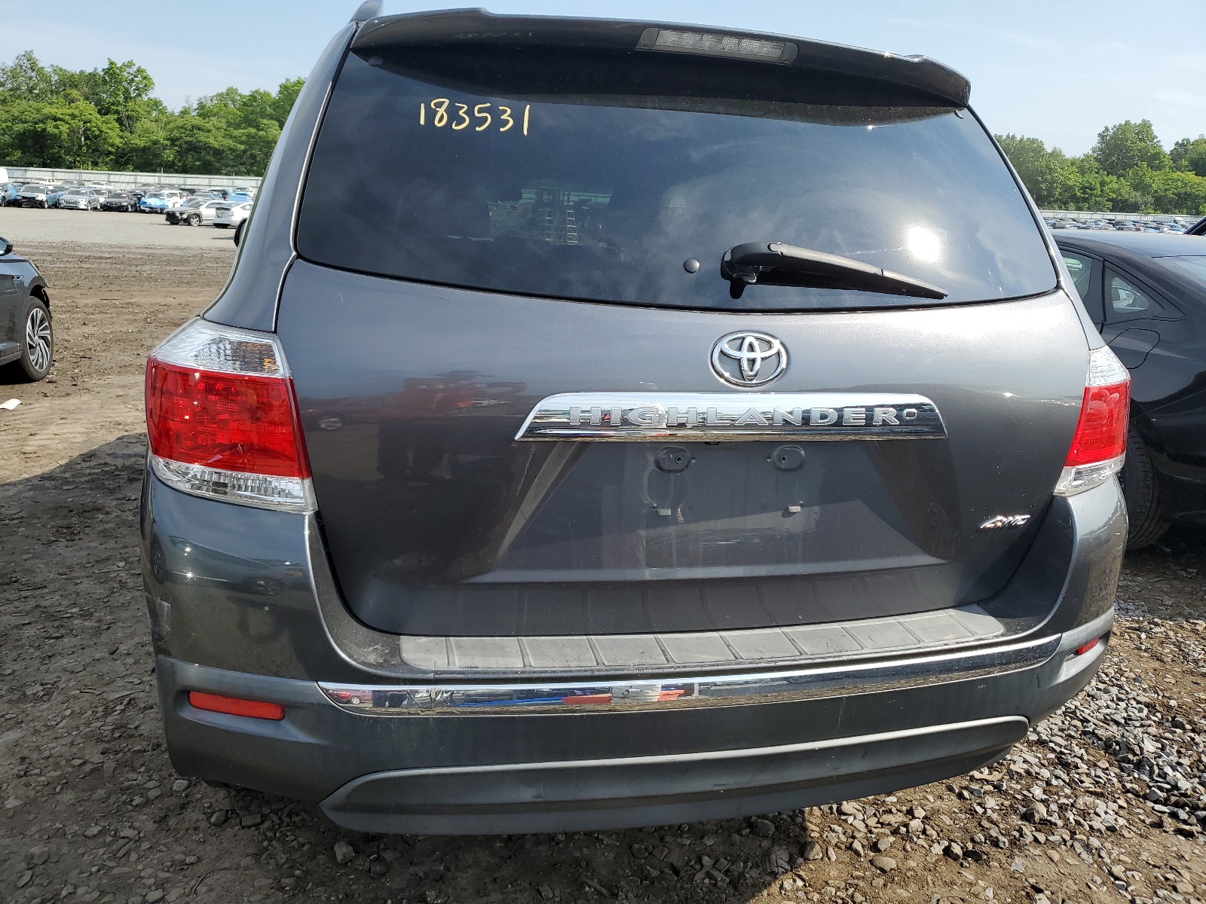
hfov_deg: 67.3
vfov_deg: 53.1
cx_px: 603
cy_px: 452
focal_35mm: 26
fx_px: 906
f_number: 1.5
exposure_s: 1/2500
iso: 50
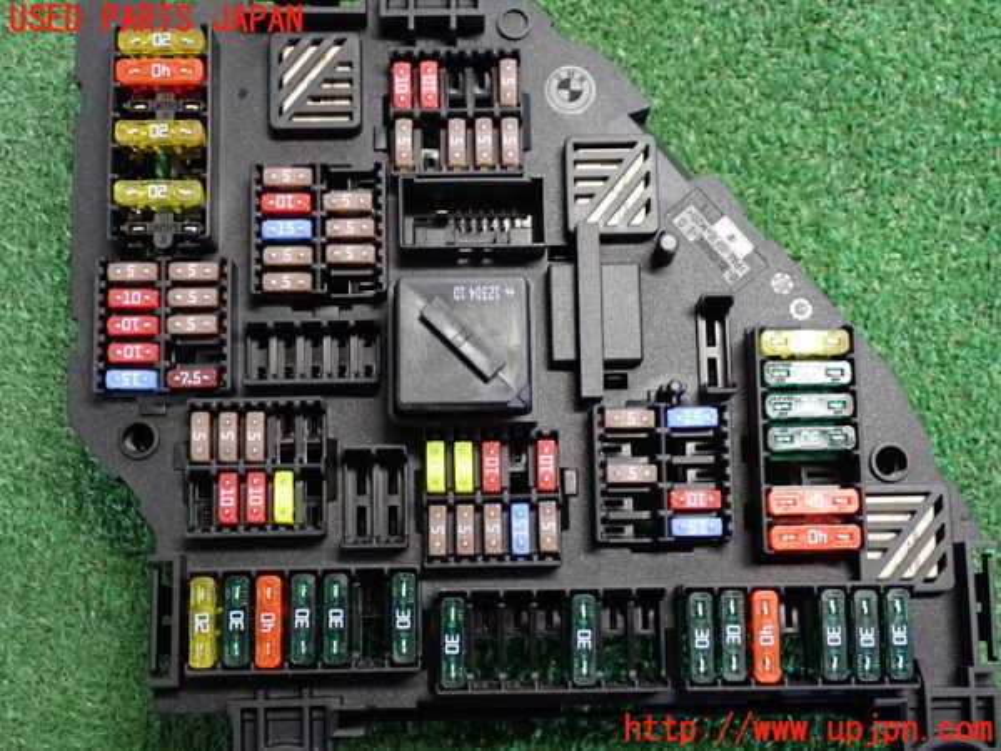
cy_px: 376
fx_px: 1562
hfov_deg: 35.5
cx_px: 500
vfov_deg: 27.0
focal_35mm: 54
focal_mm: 9.65
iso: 800
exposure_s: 1/25
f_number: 3.3
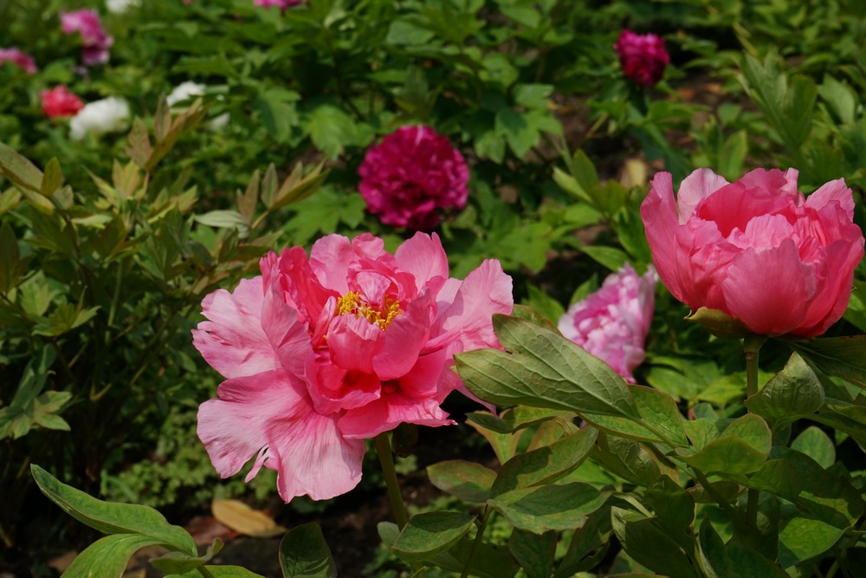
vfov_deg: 25.1
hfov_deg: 36.9
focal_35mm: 54
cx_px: 433
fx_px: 1299
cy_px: 289
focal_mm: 54
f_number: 11
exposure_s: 1/400
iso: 125
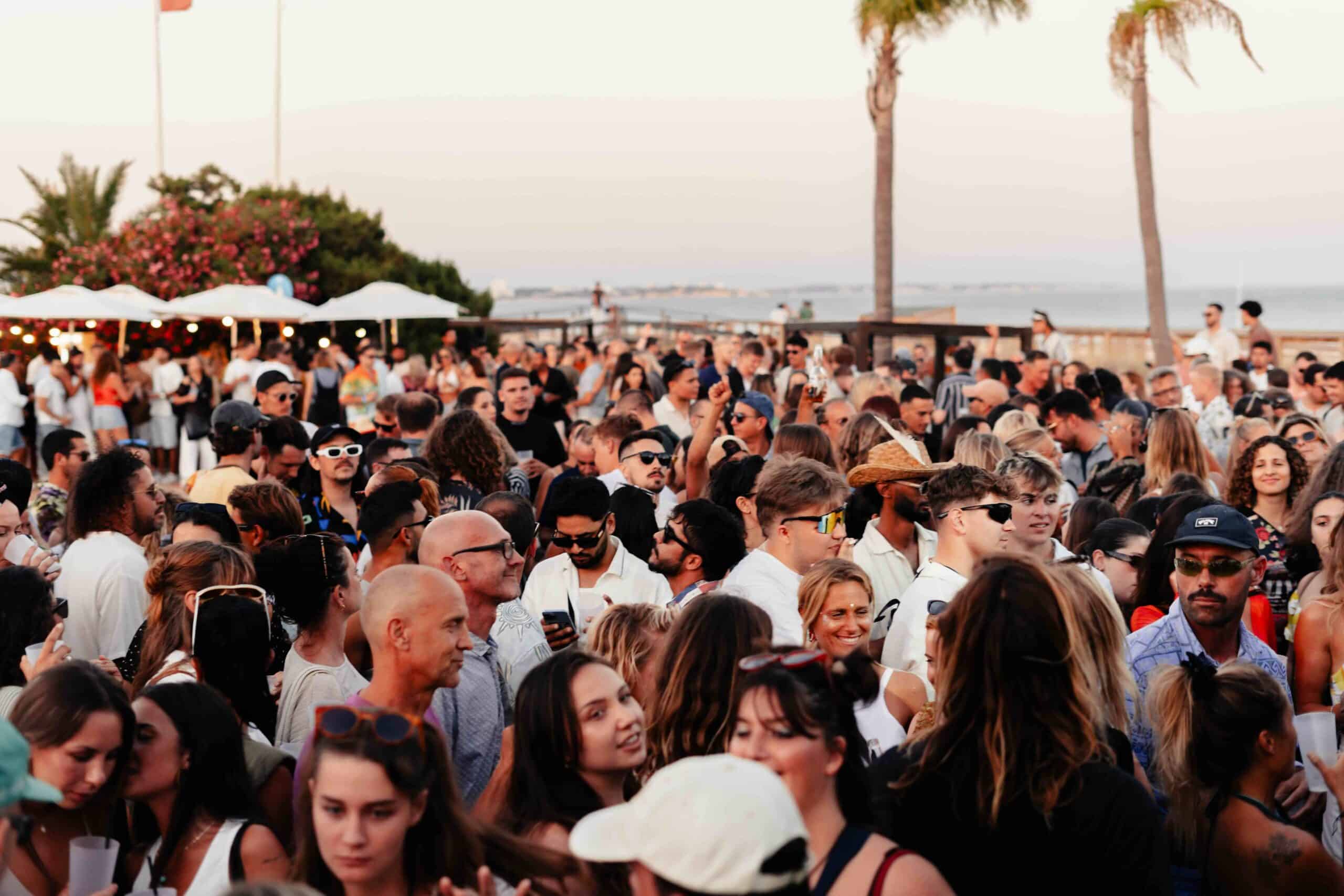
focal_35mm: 50
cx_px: 672
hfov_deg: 39.6
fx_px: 1867
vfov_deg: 27.0
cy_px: 448
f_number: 2.5
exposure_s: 1/160
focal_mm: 50
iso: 200
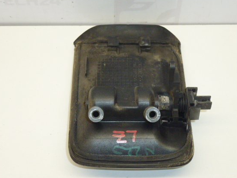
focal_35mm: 71
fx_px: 486
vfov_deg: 20.7
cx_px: 133
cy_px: 77
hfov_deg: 27.4
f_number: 4.5
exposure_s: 1/160
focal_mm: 10.9
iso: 400
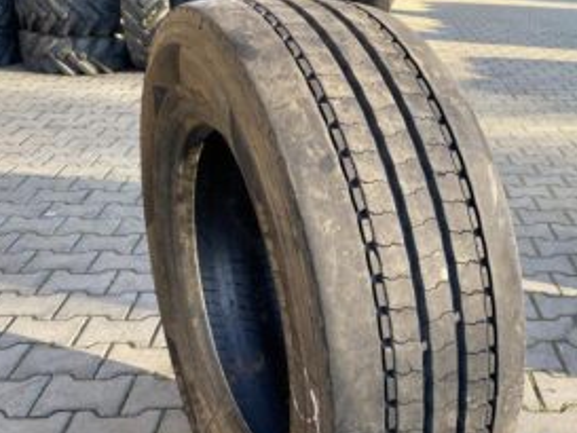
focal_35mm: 41
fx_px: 684
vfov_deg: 34.9
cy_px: 286
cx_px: 406
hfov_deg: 44.7
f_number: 1.8
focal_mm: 4.25
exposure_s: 1/122
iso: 32
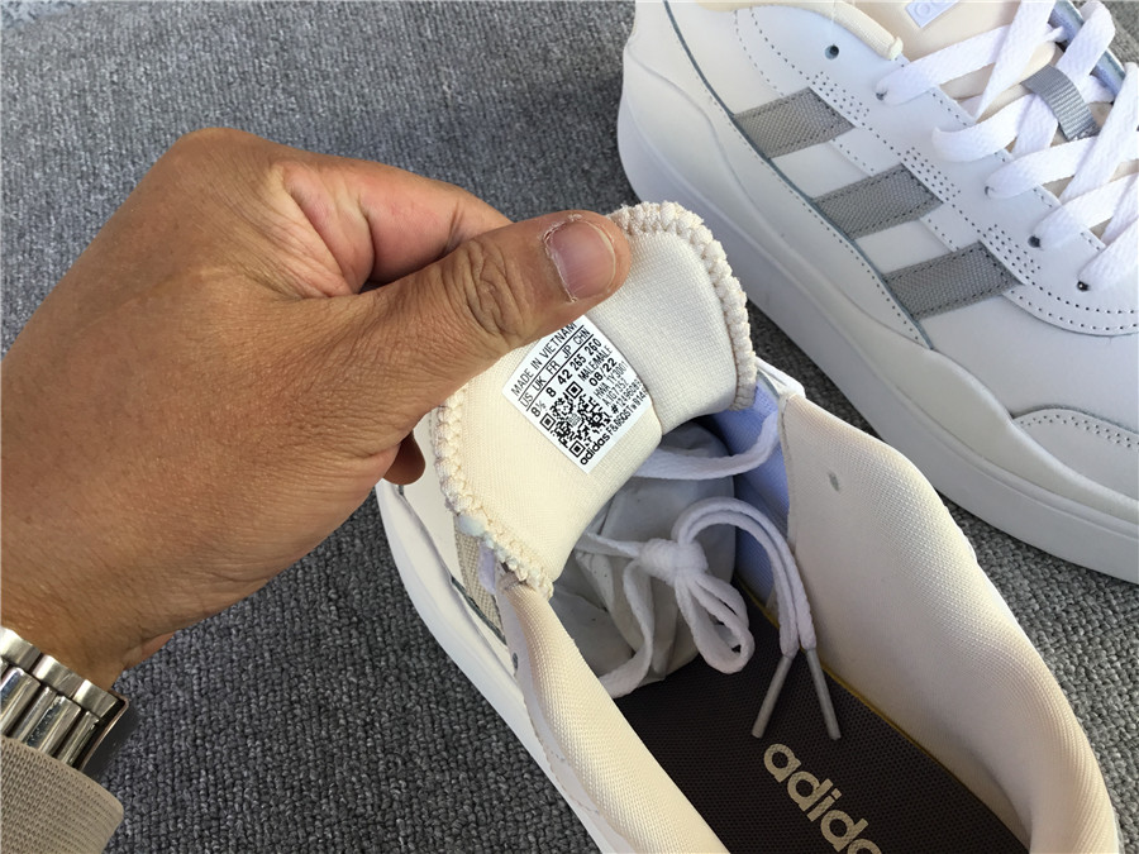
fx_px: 1020
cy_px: 427
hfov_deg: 58.4
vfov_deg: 45.4
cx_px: 570
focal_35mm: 31
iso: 25
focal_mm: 3.3
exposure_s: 1/128
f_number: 2.4
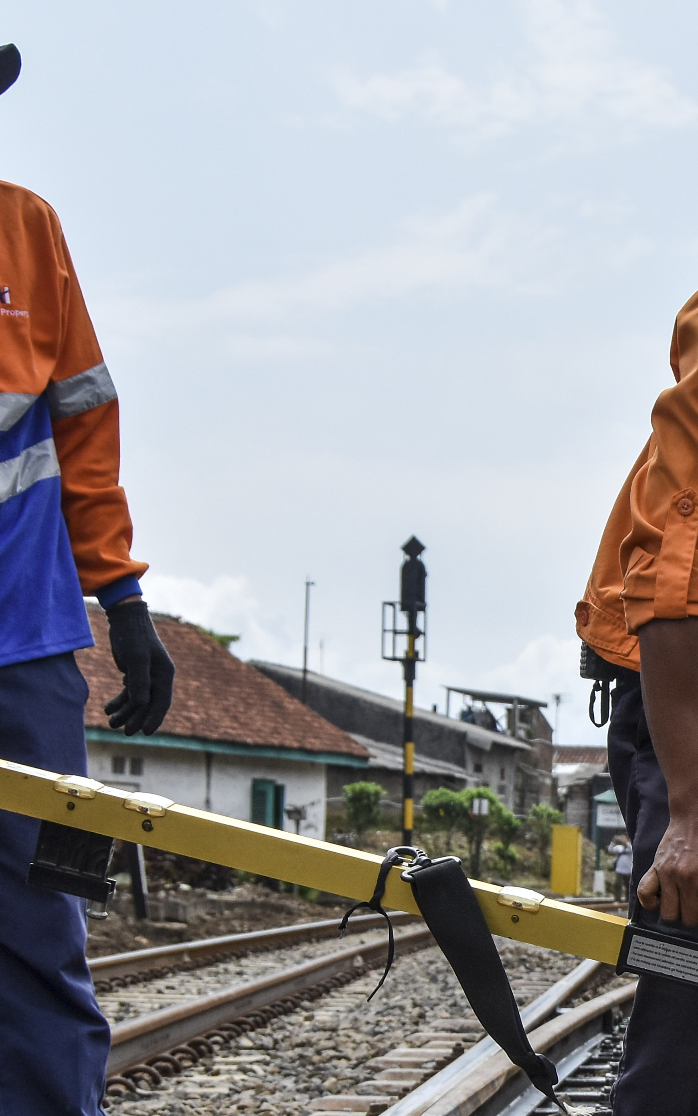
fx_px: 3107
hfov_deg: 12.6
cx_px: 740
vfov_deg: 20.3
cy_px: 708
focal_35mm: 102
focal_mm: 31
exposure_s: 1/2000
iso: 400
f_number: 7.1
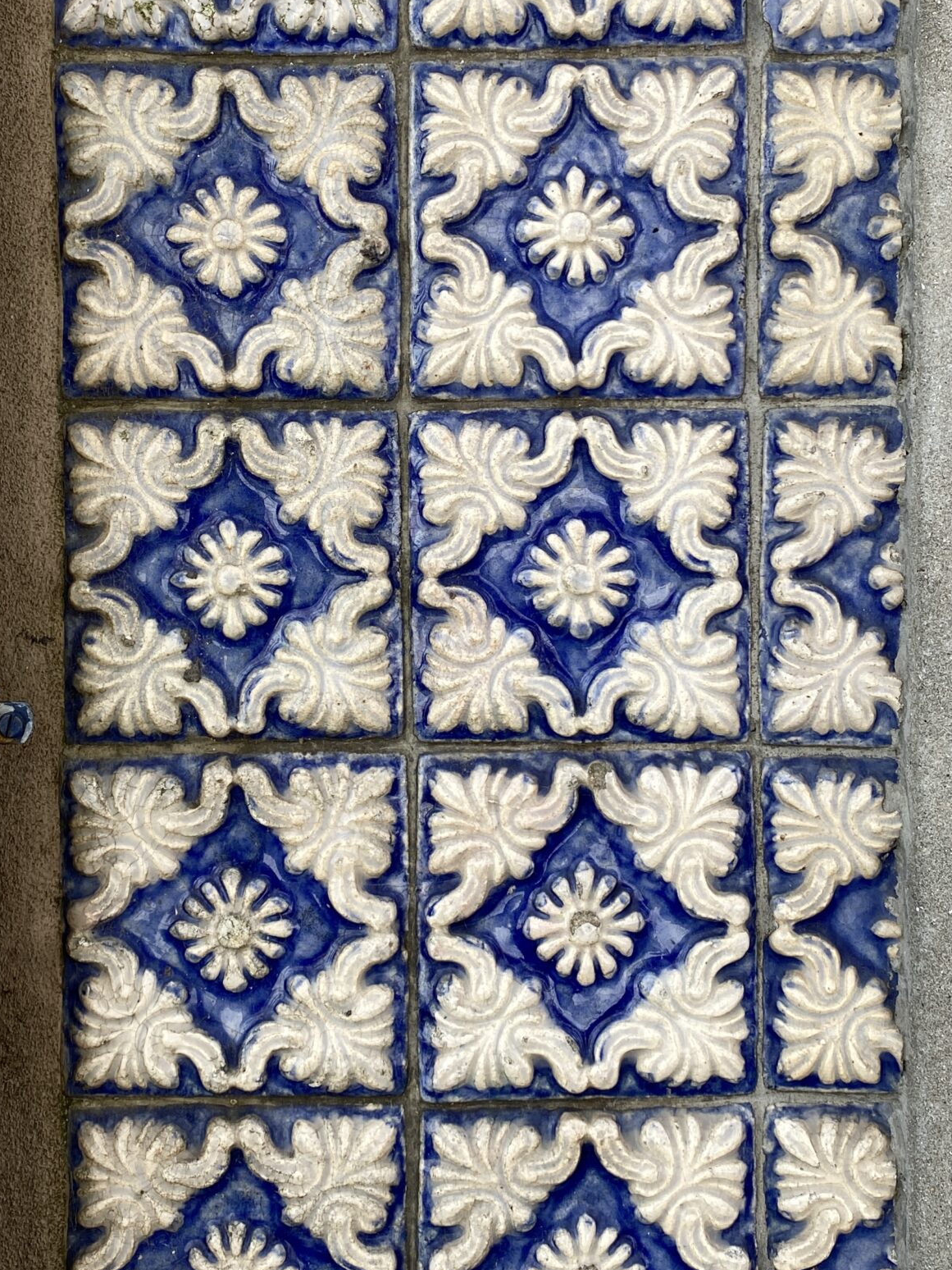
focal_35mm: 43
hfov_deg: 33.6
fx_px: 1577
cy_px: 442
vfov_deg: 43.3
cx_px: 428
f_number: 1.8
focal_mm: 4.25
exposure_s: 1/363
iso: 32
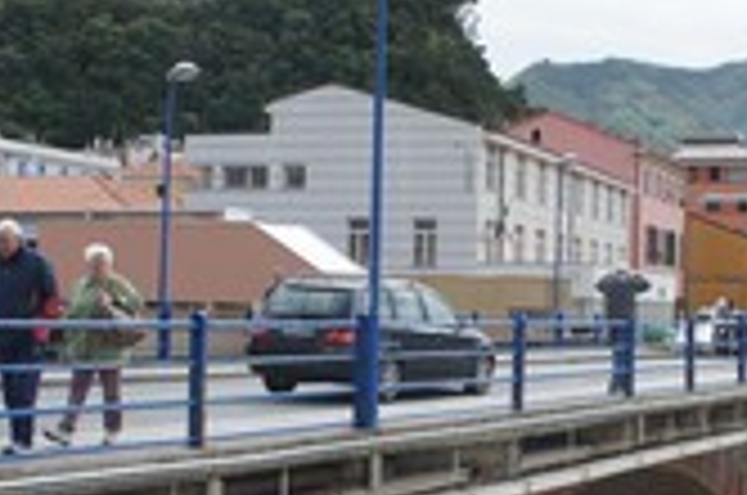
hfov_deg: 26.9
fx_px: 1553
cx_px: 504
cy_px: 207
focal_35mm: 75
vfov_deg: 18.1
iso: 200
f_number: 7.1
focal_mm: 18
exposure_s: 1/320
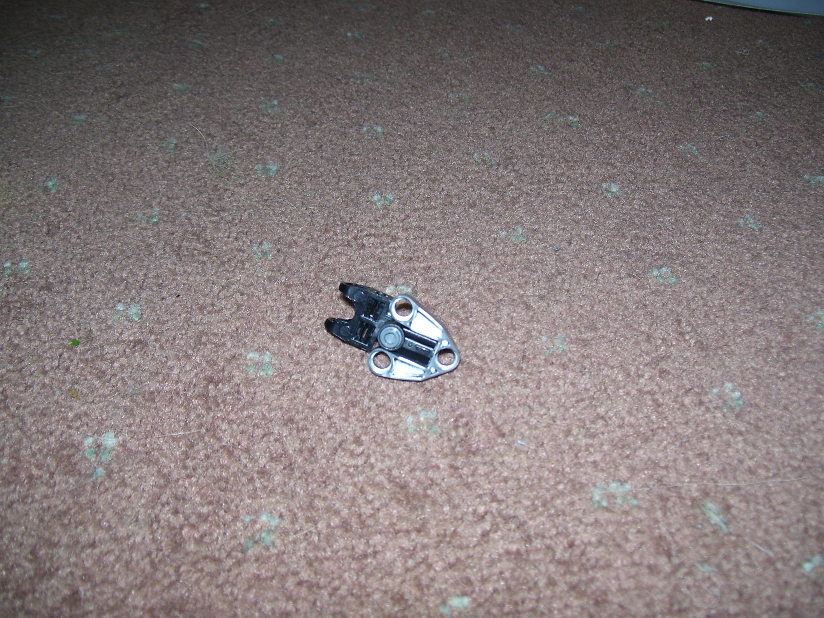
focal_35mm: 36
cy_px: 309
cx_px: 412
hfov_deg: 51.4
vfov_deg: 39.7
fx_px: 857
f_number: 2.7
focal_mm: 6
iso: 80
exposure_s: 1/60
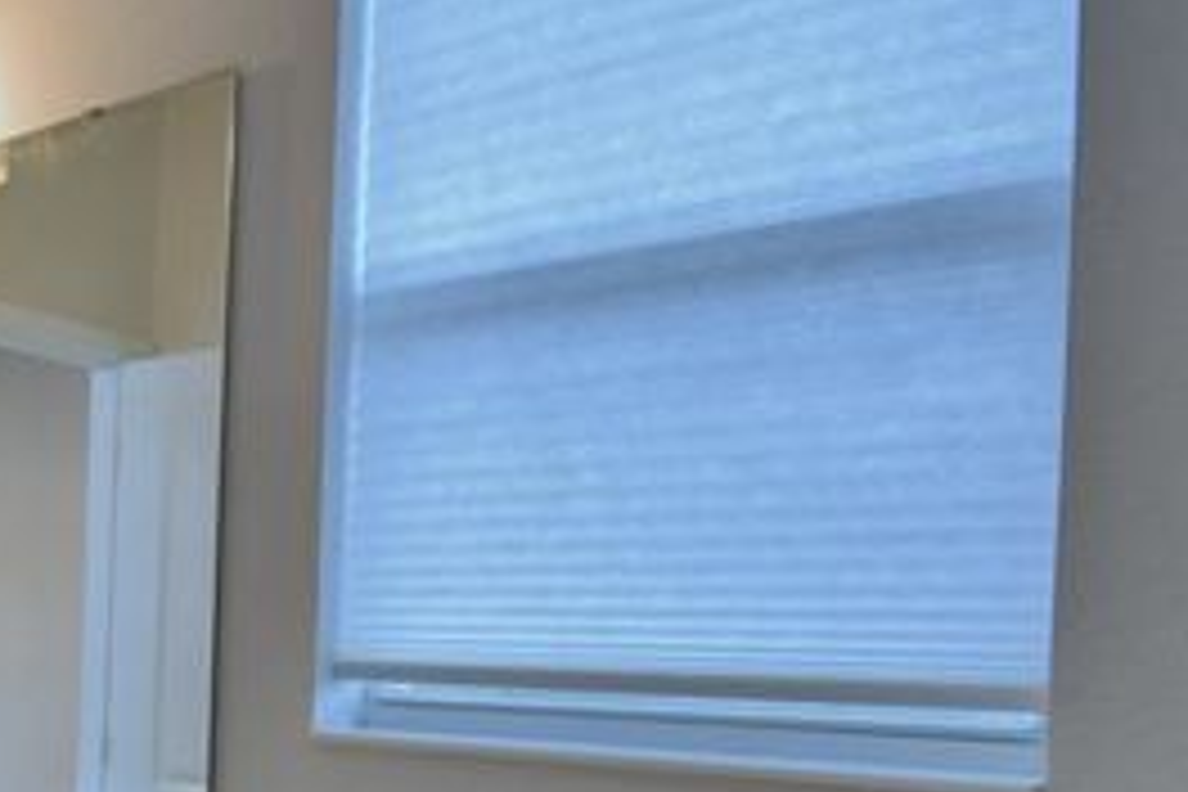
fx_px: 1320
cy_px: 677
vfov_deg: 32.1
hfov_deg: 40.0
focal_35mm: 40
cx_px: -97
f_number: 4.5
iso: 220
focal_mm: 10
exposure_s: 1/125
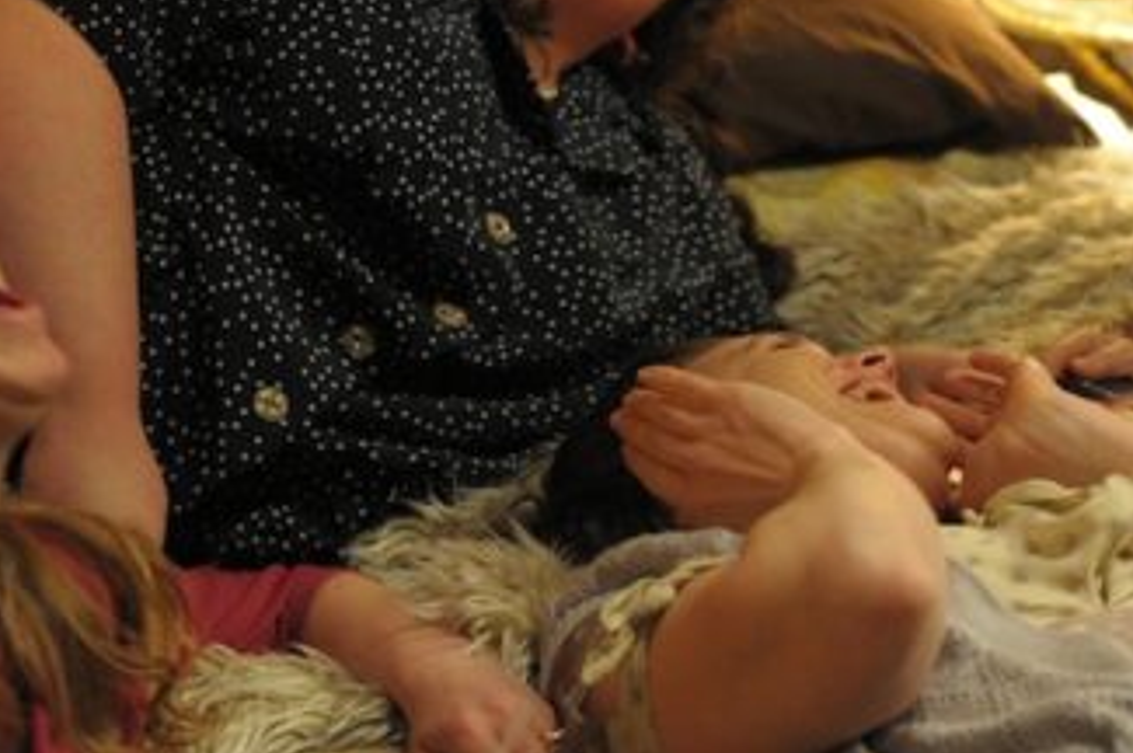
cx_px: 903
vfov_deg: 12.8
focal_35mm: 107
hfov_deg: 18.9
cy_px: 448
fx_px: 3364
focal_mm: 50
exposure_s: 1/125
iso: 6400
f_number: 2.8
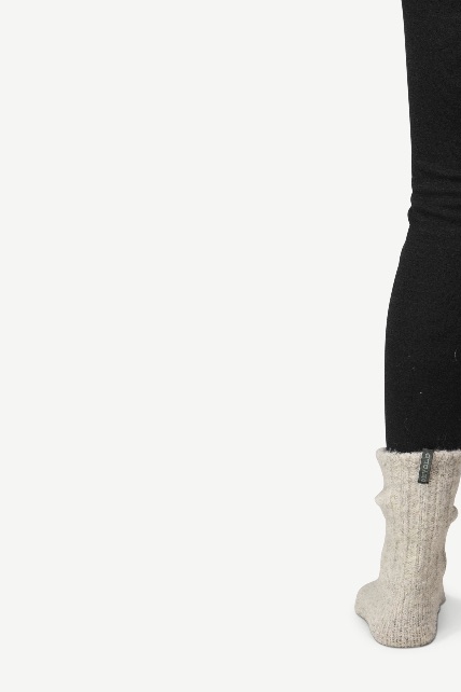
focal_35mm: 218
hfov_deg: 6.3
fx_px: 4187
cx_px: 553
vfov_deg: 9.3
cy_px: -169
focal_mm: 70
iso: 500
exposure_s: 1/80
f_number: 5
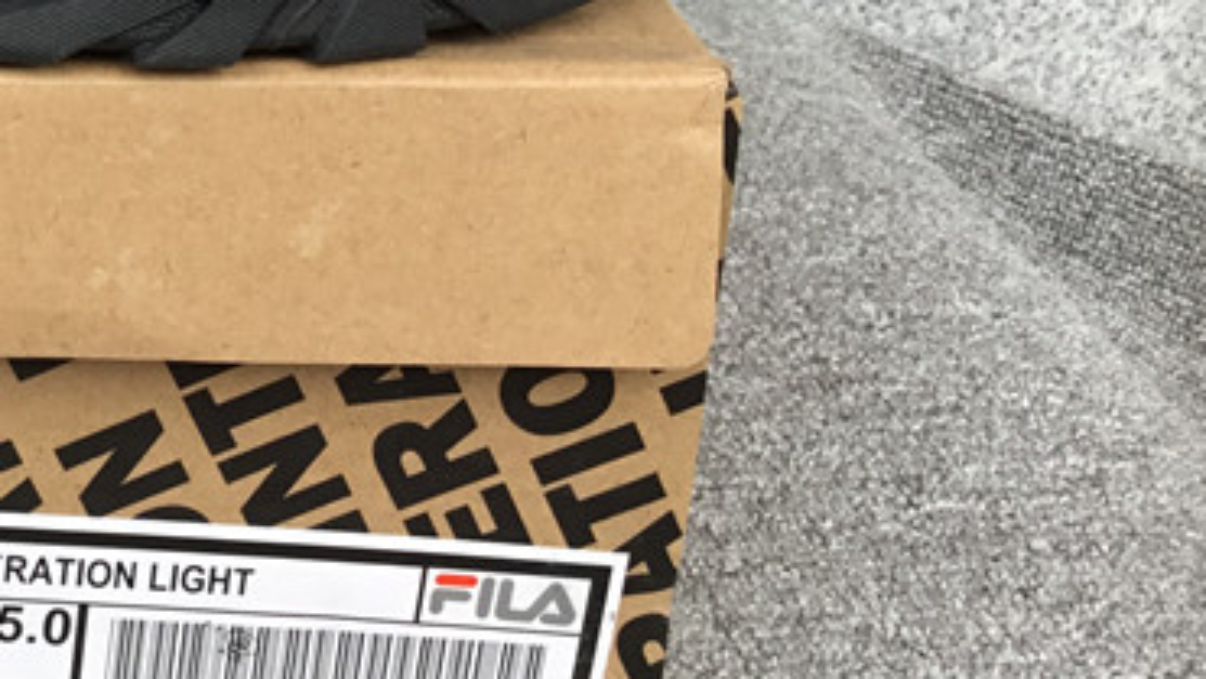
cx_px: -202
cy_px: -138
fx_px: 2623
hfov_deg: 23.8
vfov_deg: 14.3
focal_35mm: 82
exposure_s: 1/100
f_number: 2.4
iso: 25
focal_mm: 3.3
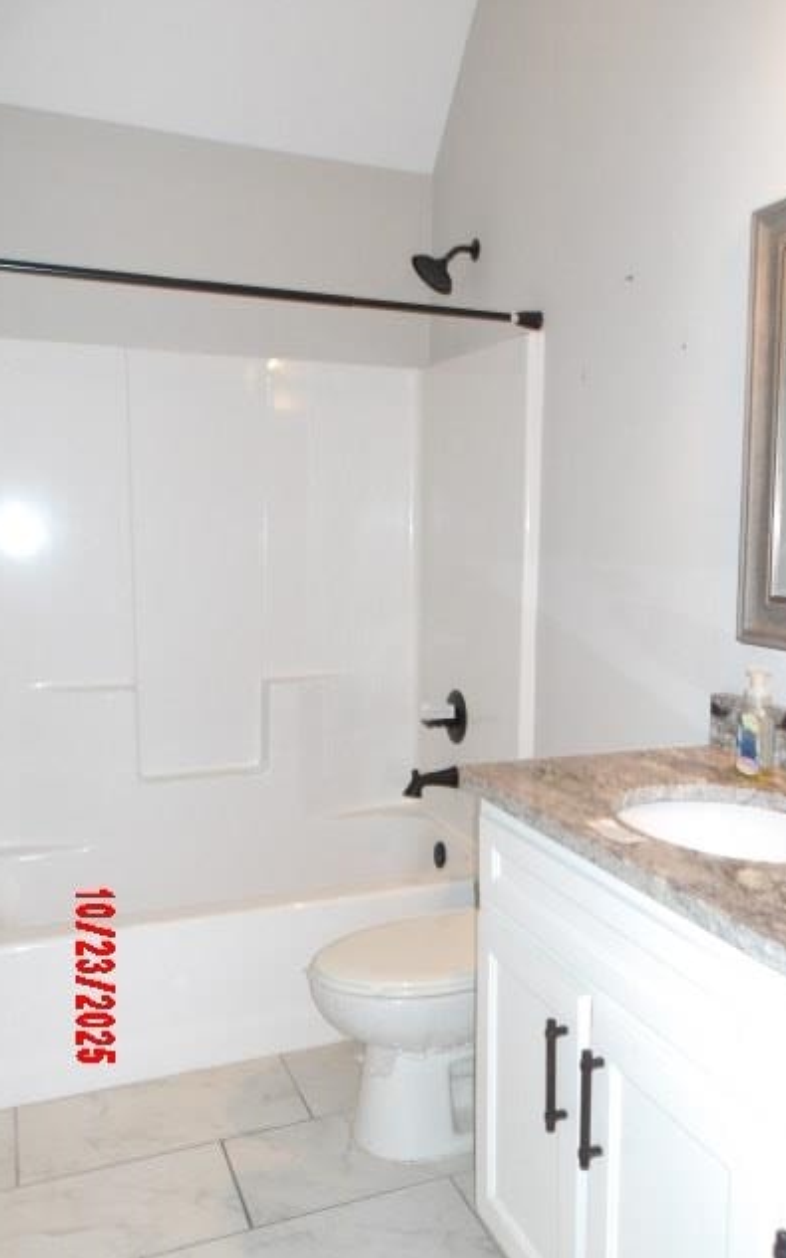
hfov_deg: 43.0
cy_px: 629
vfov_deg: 64.6
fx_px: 994
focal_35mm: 29
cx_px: 466
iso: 200
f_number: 3
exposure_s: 1/15
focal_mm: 4.9
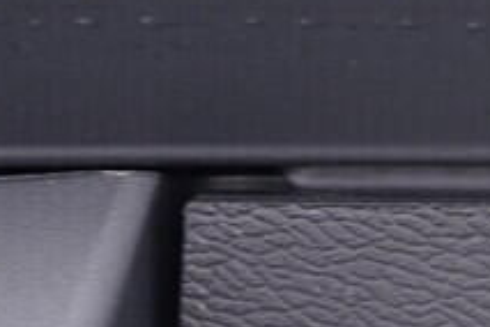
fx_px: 2355
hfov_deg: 11.1
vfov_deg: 7.7
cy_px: 552
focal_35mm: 173
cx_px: 890
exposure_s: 1/40
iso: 200
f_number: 2.8
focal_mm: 24
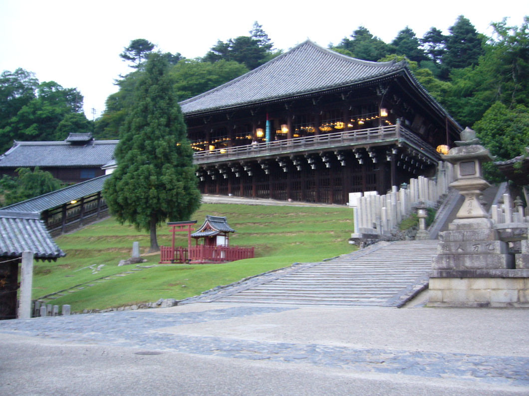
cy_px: 198
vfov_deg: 40.7
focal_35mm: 35
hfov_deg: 52.6
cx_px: 264
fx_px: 535
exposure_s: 1/2.5
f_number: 2.8
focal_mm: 5.8
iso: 80
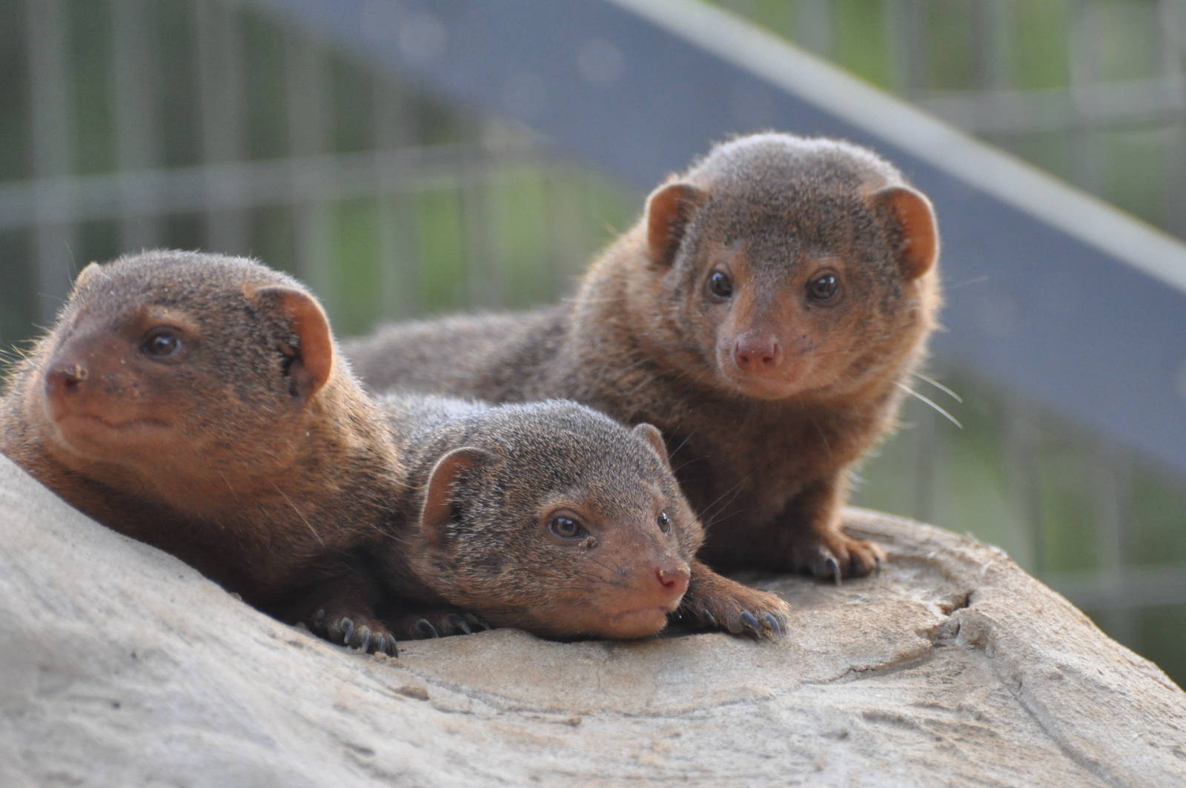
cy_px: 394
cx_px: 593
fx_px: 14808
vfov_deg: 3.0
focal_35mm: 450
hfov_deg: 4.6
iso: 1600
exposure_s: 1/320
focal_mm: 300
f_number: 5.6
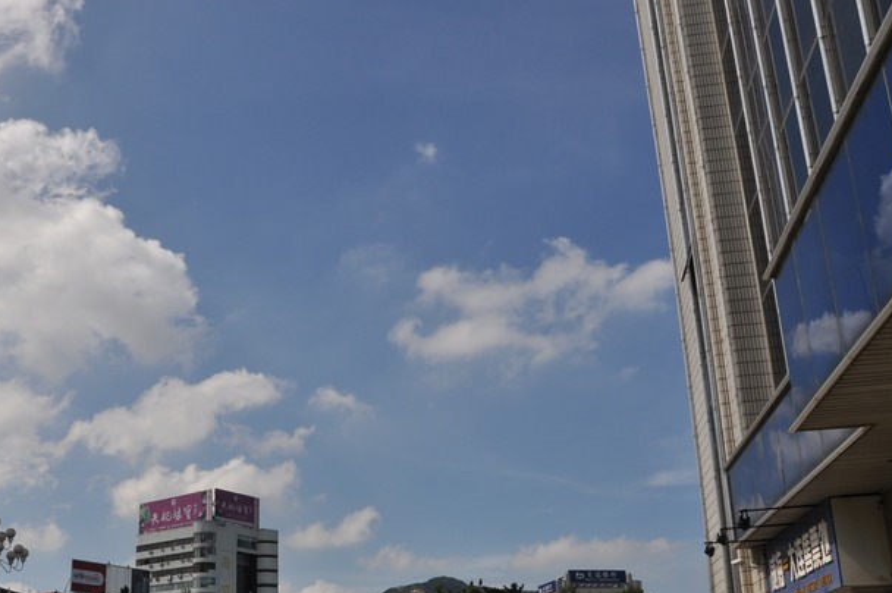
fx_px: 990
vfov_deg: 32.8
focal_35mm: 40
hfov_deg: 47.2
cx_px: 252
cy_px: 427
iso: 200
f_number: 11
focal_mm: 18
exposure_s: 1/640
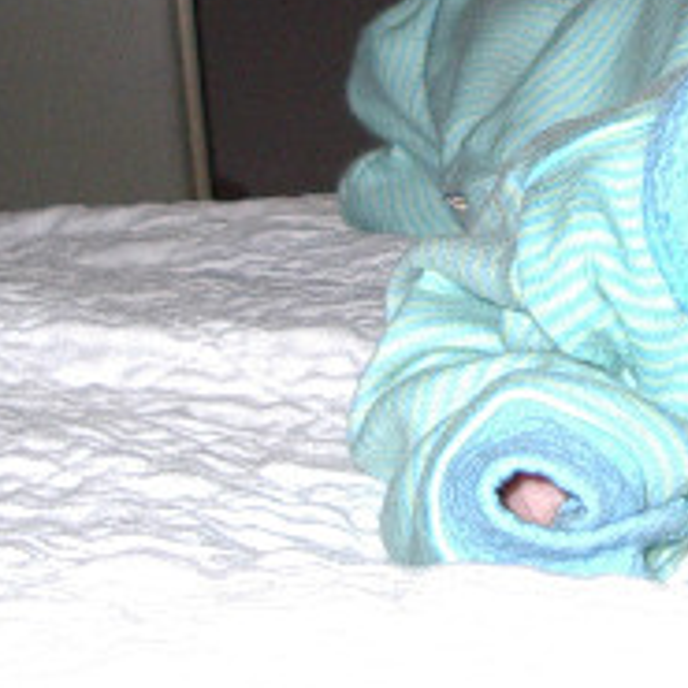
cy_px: 0
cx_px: 673
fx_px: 2608
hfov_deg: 14.8
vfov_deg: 14.8
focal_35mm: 116
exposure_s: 1/60
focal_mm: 5.8
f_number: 2.6
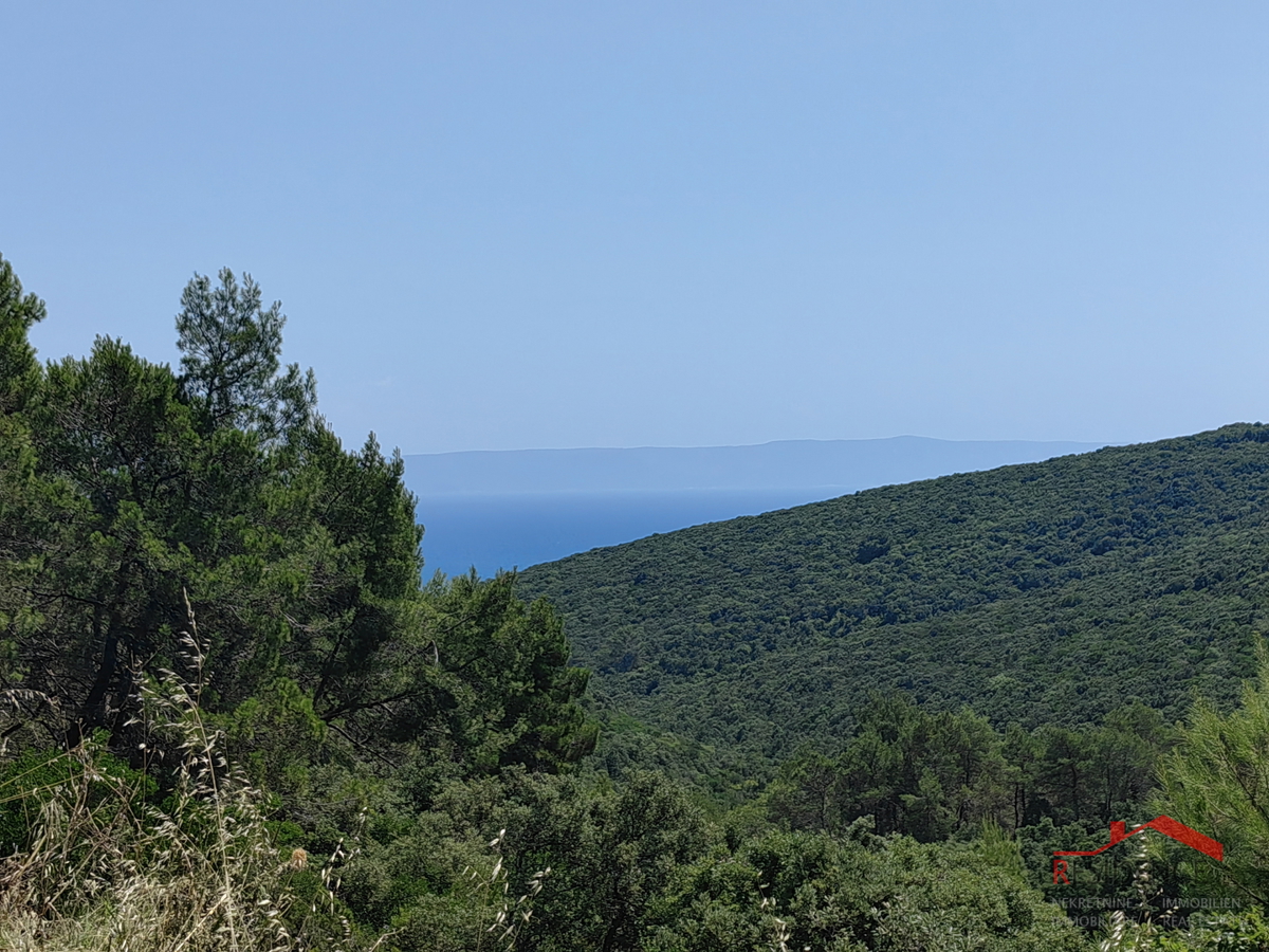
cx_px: 634
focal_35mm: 75
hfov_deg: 26.0
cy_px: 476
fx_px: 2749
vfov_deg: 19.6
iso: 80
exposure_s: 1/2500
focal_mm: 5.54
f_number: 1.8
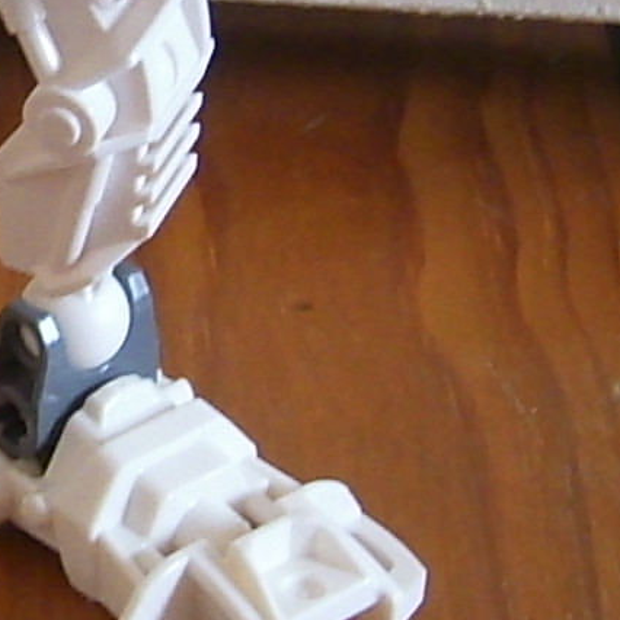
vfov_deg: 8.5
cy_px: 26
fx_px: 4134
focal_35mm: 204
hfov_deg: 8.5
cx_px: -185
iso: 50
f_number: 2.8
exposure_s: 1/7
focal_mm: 5.99
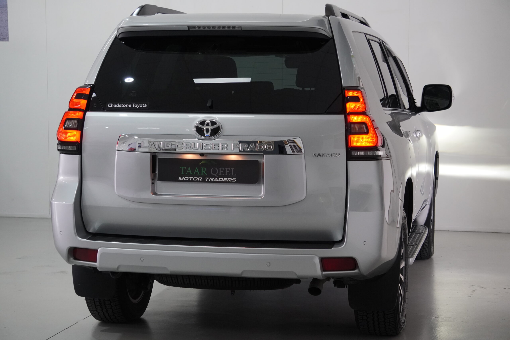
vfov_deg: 16.6
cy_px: 170
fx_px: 1169
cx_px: 255
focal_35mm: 82
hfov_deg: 24.6
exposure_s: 1/125
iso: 1250
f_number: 5.6
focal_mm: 55
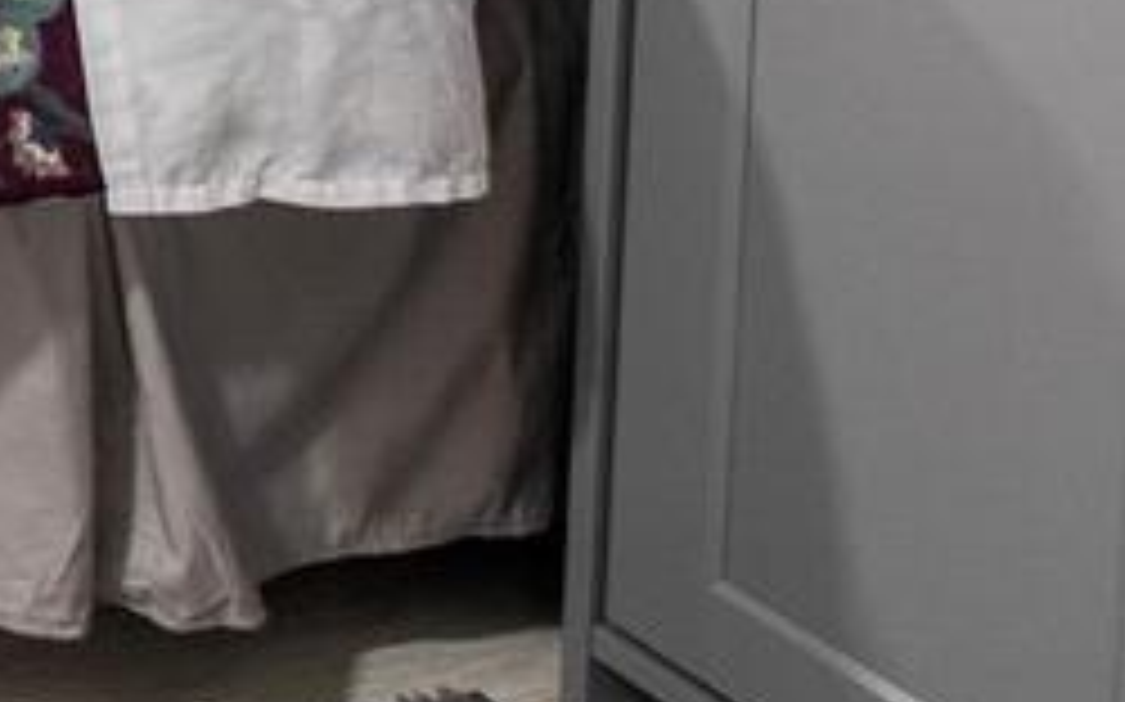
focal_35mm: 88
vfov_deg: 11.9
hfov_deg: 15.0
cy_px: -1004
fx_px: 2697
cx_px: -1534
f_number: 4
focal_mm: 10
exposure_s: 1/30
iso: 320
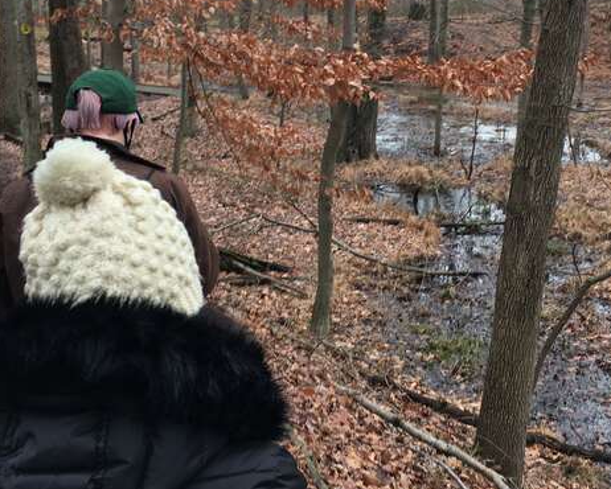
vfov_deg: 30.4
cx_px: 398
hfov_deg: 37.7
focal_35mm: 49
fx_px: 886
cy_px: 123
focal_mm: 4.15
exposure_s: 1/124
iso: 25
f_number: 2.2
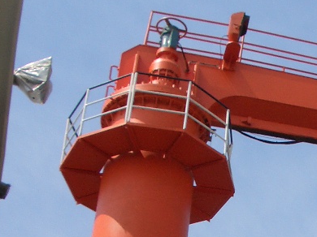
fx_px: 1052
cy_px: 281
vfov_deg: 12.6
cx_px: 370
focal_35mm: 115
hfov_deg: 16.5
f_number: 4.3
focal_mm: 5.8
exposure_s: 1/500
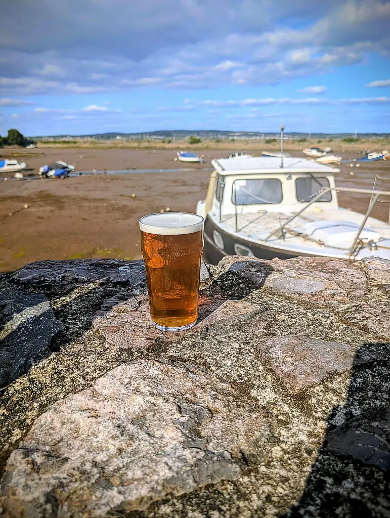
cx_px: 195
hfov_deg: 56.9
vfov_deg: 71.5
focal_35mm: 24
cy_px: 259
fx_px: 360
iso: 19
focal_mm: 6.9
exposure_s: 1/1587
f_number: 1.68
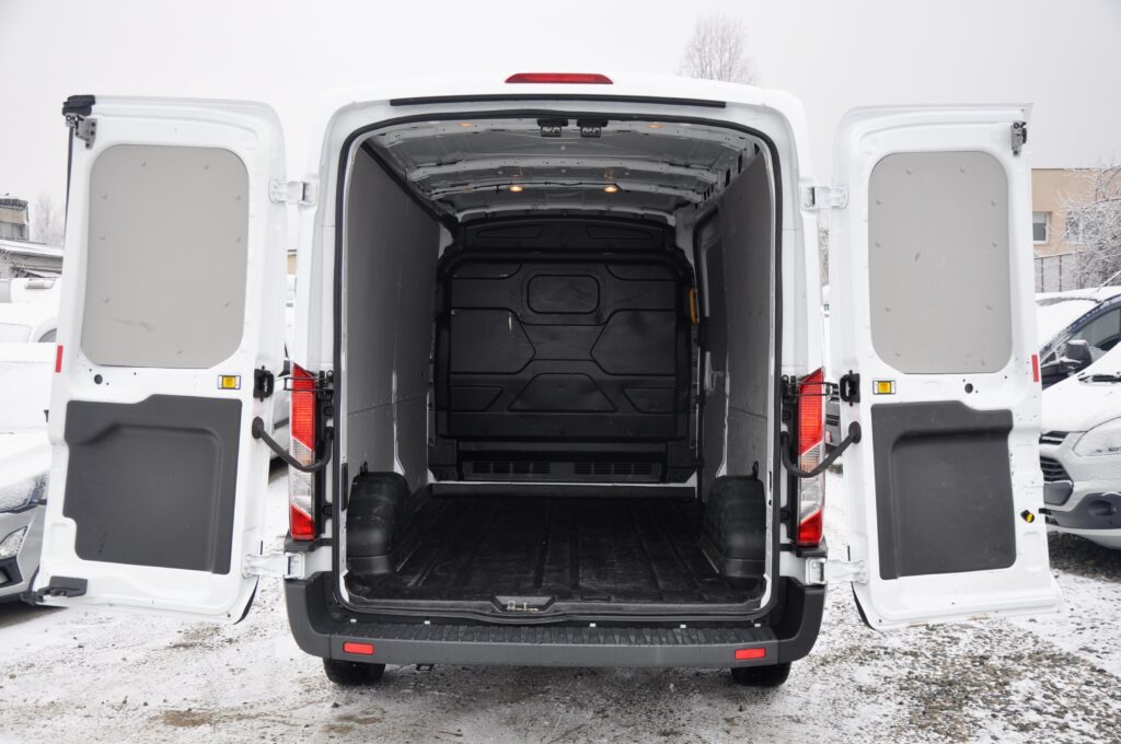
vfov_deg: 35.4
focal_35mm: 38
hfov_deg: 51.3
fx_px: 1166
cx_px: 560
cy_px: 372
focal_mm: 25
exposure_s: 1/125
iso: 400
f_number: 5.6
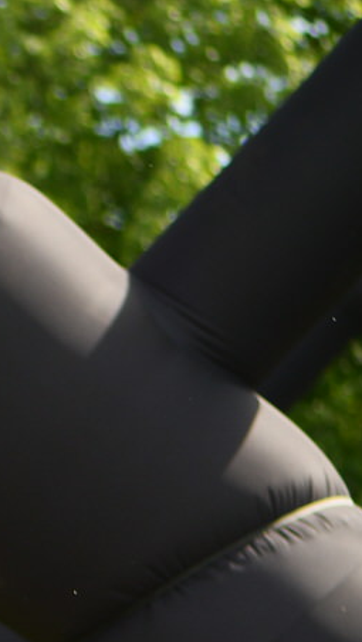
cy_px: 872
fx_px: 10745
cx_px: -742
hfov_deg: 1.9
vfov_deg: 3.4
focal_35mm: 630
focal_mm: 105
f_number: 2.8
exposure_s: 1/1250
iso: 200
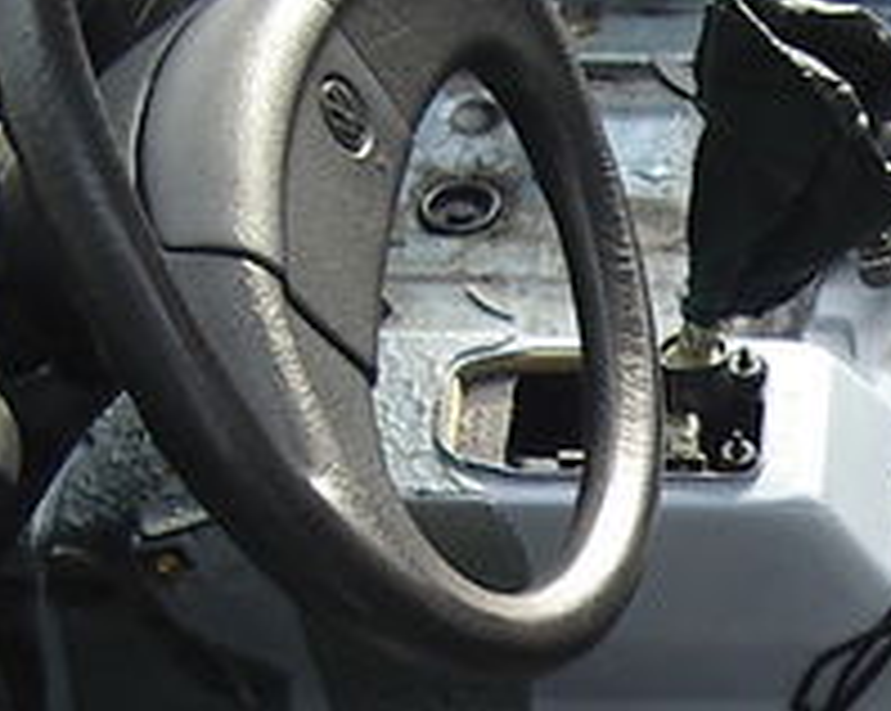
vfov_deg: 12.6
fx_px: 3161
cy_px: 788
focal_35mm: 120
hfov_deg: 15.7
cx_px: 954
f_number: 2.6
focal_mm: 5.8
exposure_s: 1/125
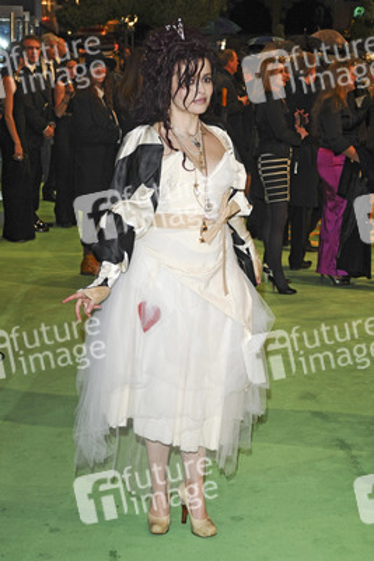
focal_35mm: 60
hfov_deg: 22.6
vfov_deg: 33.4
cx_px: 187
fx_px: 934
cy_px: 280
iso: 400
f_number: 5
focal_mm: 40
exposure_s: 1/160
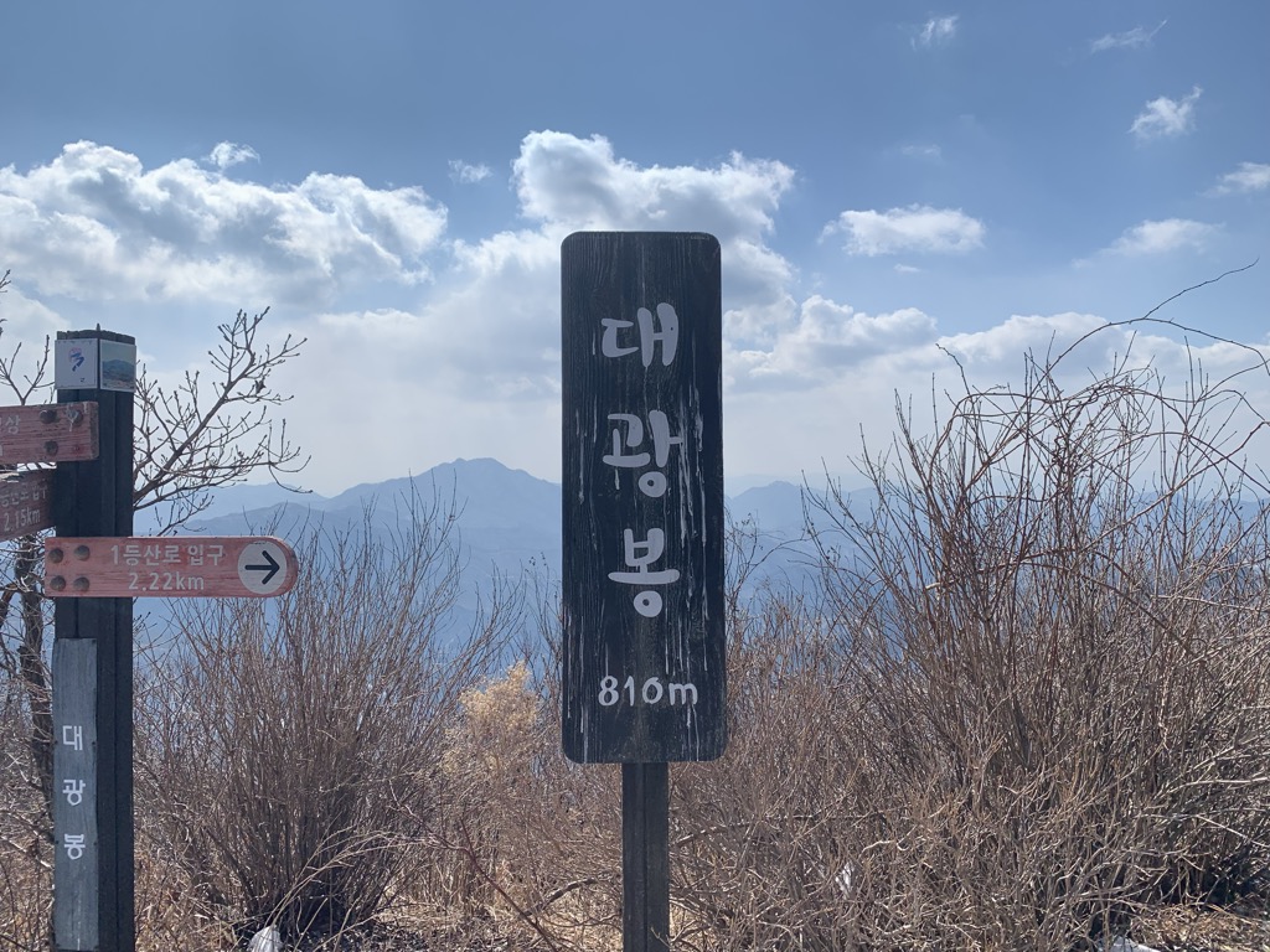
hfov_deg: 67.3
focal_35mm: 26
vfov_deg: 53.1
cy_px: 476
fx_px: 954
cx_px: 635
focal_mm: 4.25
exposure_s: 1/3650
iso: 25
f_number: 1.8
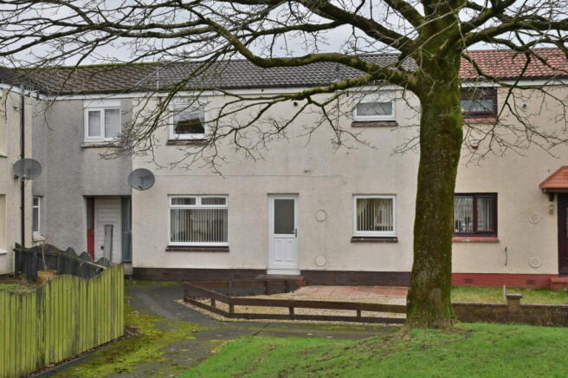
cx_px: 284
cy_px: 189
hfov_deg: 43.6
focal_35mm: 45
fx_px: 709
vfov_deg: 29.8
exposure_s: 1/200
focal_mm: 45
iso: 2500
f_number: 22
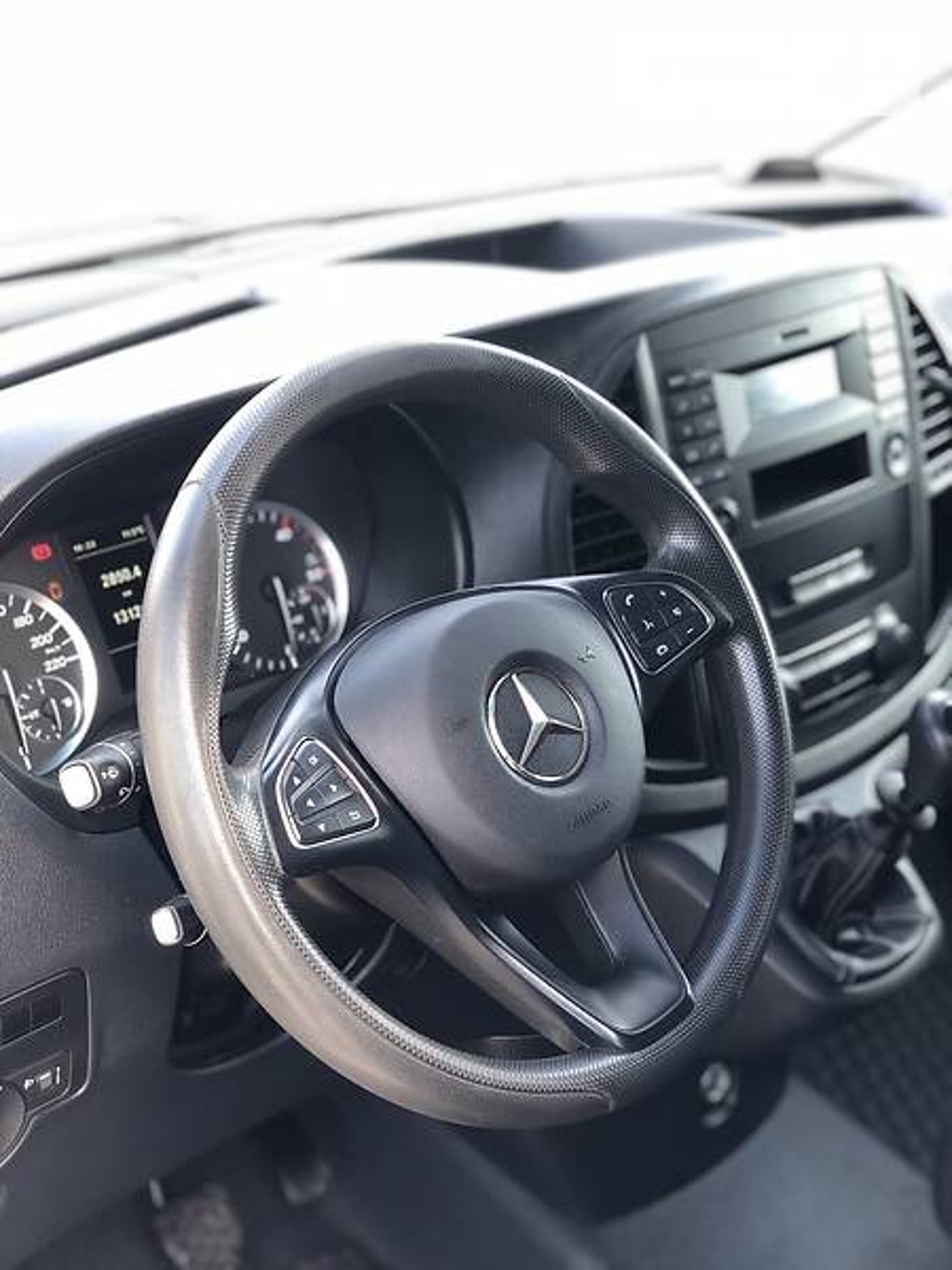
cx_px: 476
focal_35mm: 52
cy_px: 635
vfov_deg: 36.8
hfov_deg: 28.0
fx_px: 1907
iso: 64
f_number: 2.4
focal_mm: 6
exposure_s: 1/60
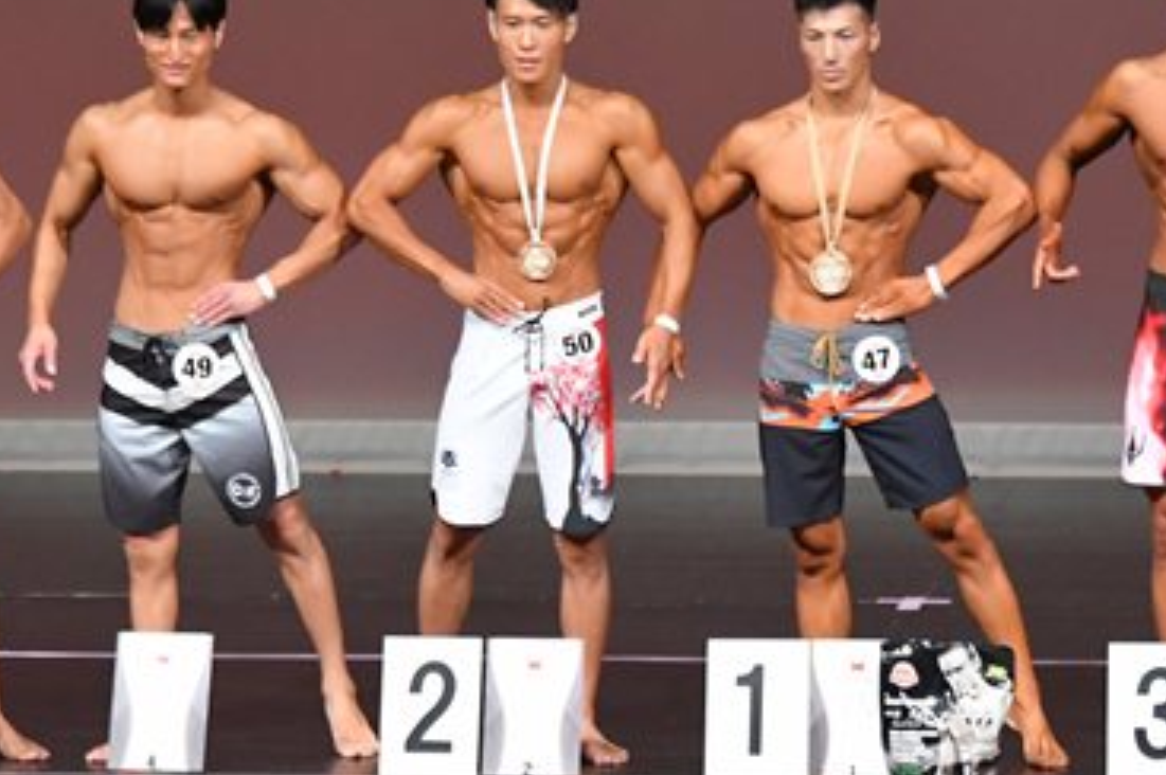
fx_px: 12782
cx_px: 790
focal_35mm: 395
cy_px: 356
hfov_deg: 5.2
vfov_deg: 3.5
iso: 4000
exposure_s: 1/400
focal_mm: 125
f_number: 5.6
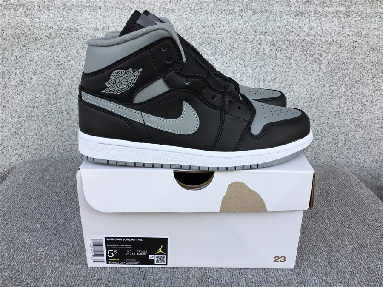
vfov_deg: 45.4
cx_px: 192
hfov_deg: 58.4
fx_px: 343
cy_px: 144
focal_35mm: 31
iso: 25
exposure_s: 1/100
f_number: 2.4
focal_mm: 3.3
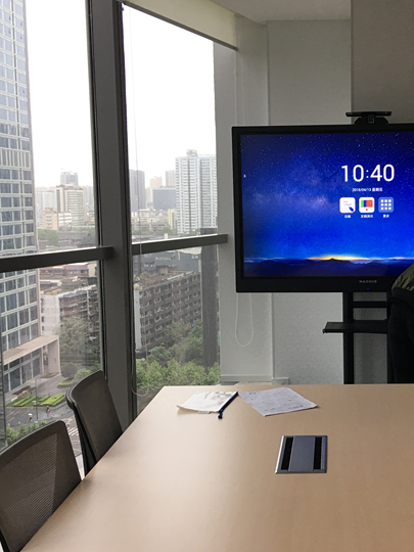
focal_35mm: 43
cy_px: 261
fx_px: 686
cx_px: 334
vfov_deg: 43.8
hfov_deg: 32.6
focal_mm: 4.15
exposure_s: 1/33
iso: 25
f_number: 2.2
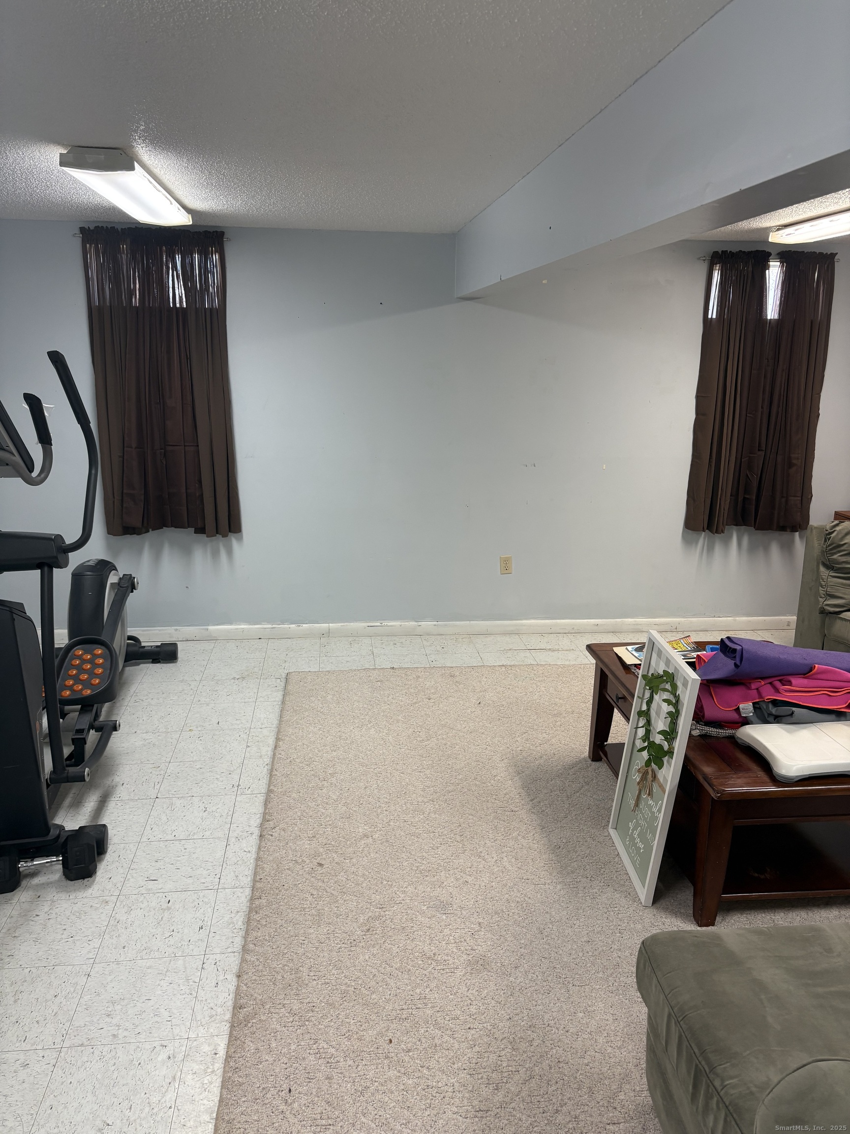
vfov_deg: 67.3
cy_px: 567
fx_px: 851
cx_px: 425
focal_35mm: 26
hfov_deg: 53.1
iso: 100
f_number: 1.6
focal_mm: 5.96
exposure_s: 1/60
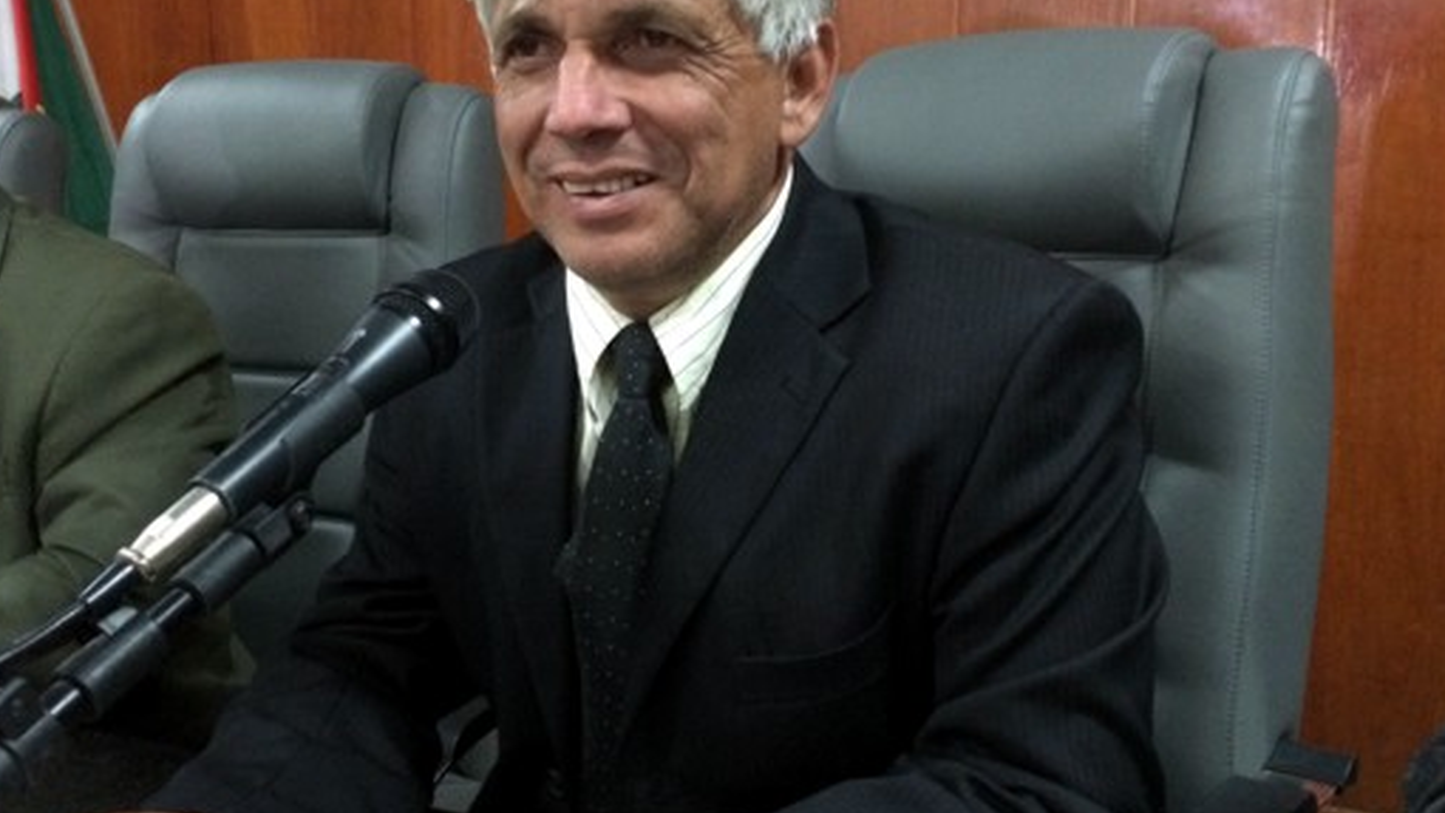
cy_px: 419
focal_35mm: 41
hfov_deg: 49.4
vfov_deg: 29.0
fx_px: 1571
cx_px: 683
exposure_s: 1/15
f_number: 2.2
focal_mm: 4.12
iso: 500
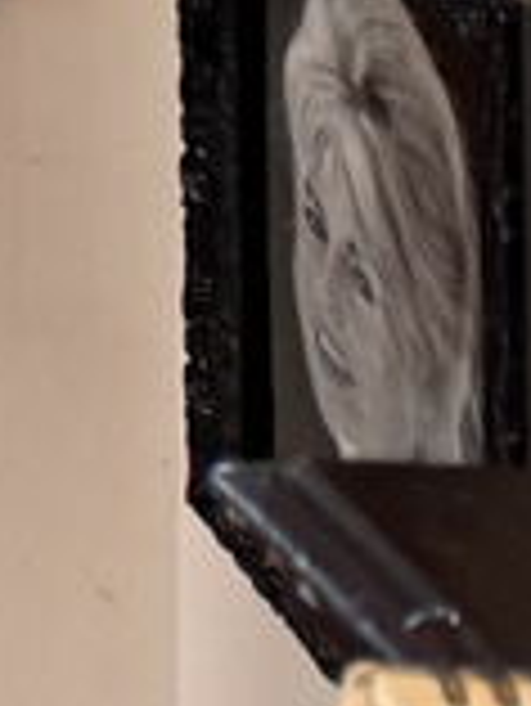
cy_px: -1592
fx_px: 5004
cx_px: -2840
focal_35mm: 245
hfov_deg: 4.4
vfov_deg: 7.0
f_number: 1.78
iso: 125
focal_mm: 6.76
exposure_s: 1/60
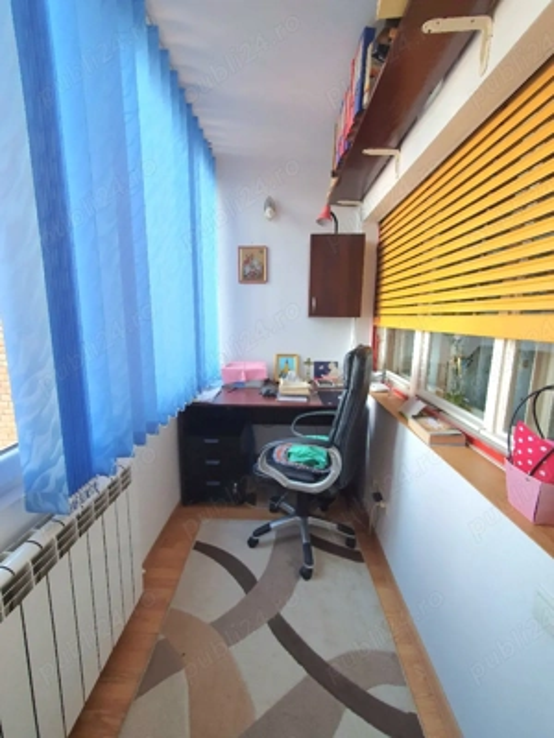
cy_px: 369
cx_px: 277
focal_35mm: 13
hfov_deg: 89.9
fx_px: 277
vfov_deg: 106.2
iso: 80
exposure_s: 1/50
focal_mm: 1.8
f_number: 2.2
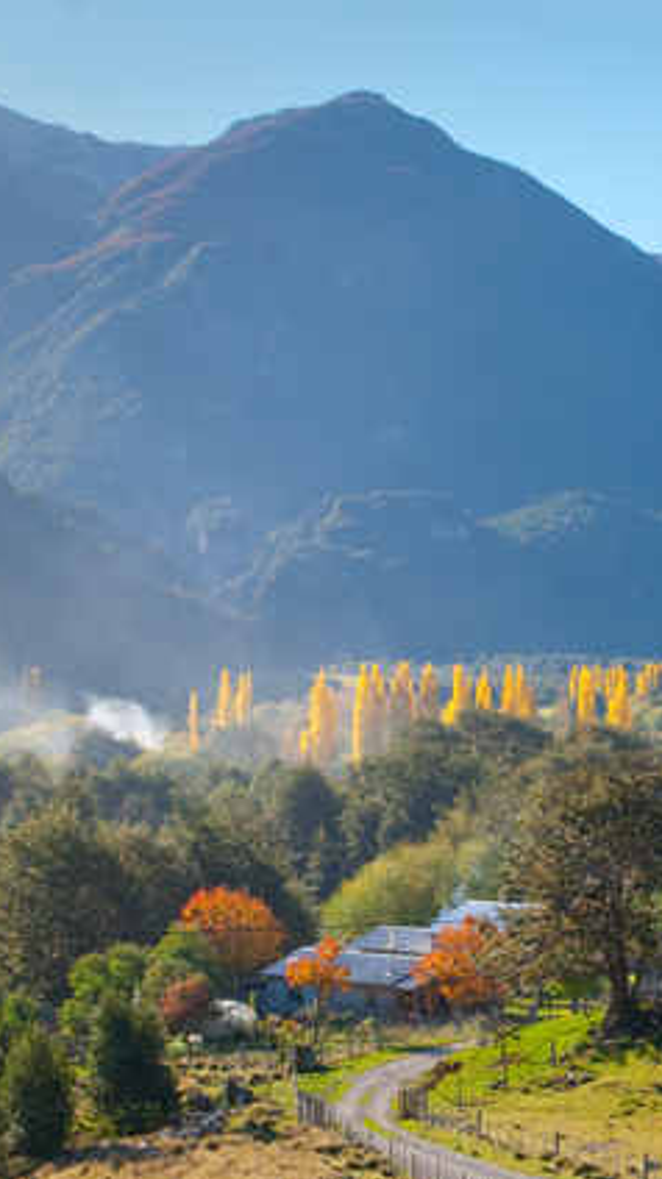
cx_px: 720
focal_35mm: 95
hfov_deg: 12.5
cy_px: 592
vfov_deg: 22.5
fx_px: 2969
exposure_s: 1/125
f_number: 10
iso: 200
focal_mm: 40
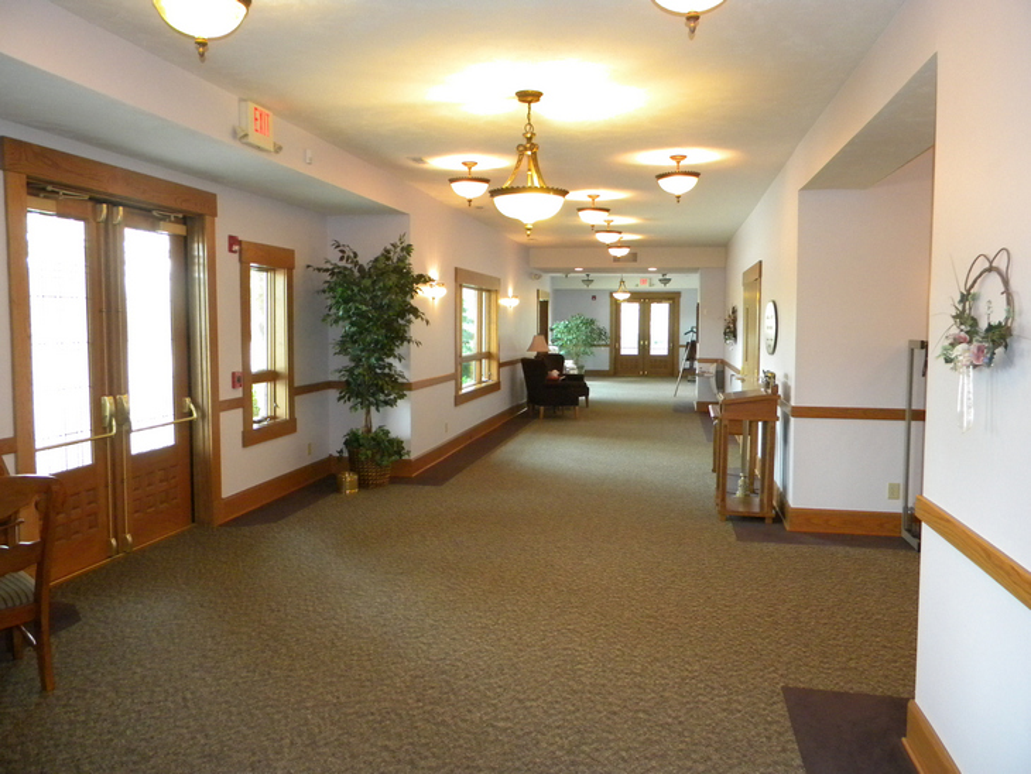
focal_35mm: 28
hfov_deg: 63.4
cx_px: 516
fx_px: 834
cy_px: 387
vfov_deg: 49.8
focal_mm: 5
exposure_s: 1/27
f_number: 3.5
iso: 400
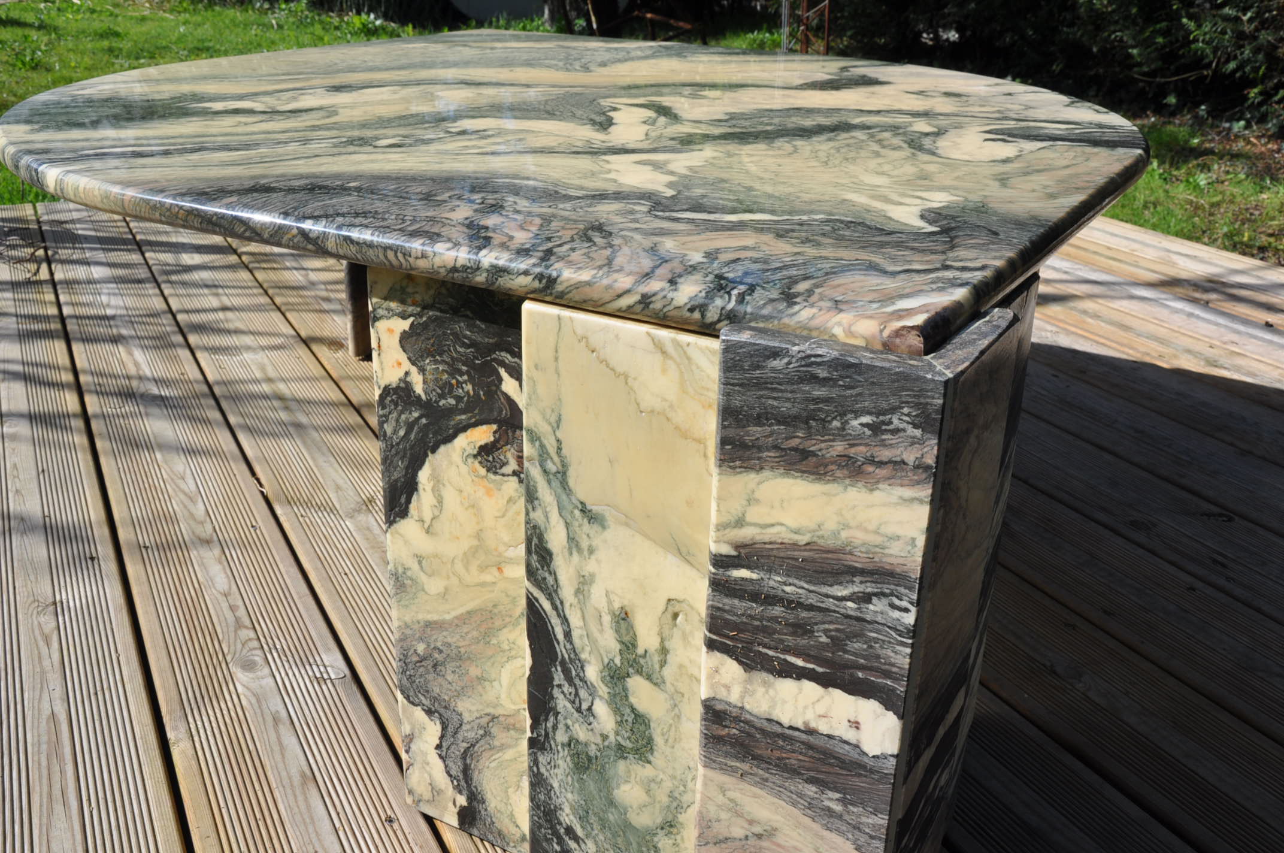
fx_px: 1282
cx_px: 642
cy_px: 426
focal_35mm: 36
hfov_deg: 53.2
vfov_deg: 36.8
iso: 200
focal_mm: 24
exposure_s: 1/160
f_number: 13
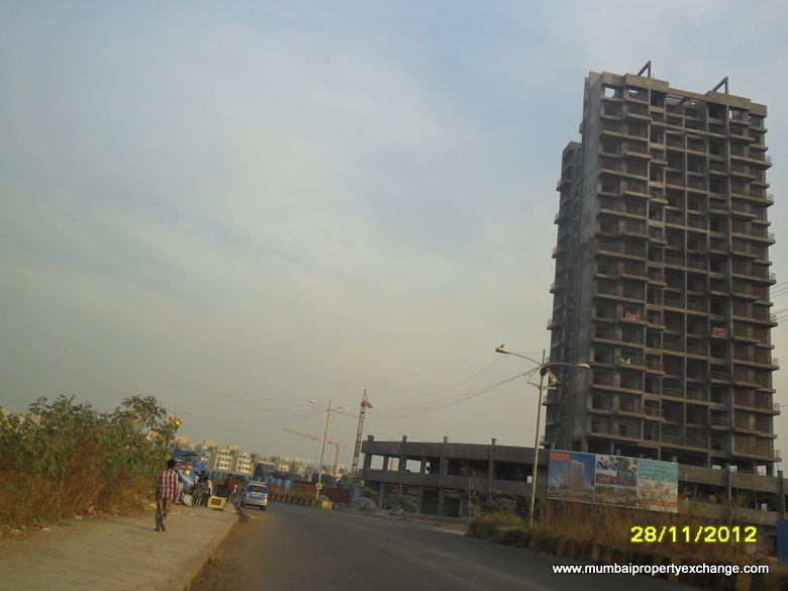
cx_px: 394
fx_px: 728
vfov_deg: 44.2
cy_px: 296
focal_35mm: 32
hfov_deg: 56.8
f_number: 3.7
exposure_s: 1/750
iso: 100
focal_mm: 5.7
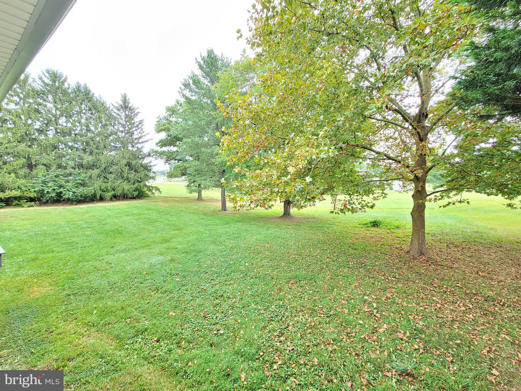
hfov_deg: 106.2
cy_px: 196
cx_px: 260
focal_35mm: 13
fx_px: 196
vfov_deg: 89.9
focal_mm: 2.2
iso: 80
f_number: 2.2
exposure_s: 1/120
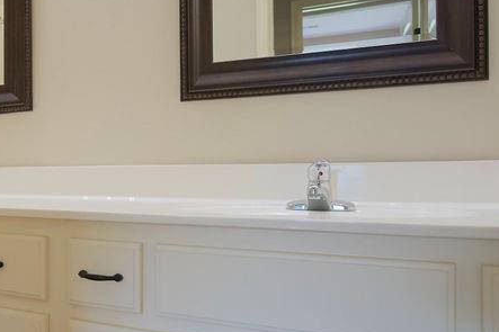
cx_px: 61
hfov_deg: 47.3
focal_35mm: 37
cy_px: 172
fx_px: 513
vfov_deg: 35.9
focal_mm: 16
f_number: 4
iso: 2000
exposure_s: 1/160
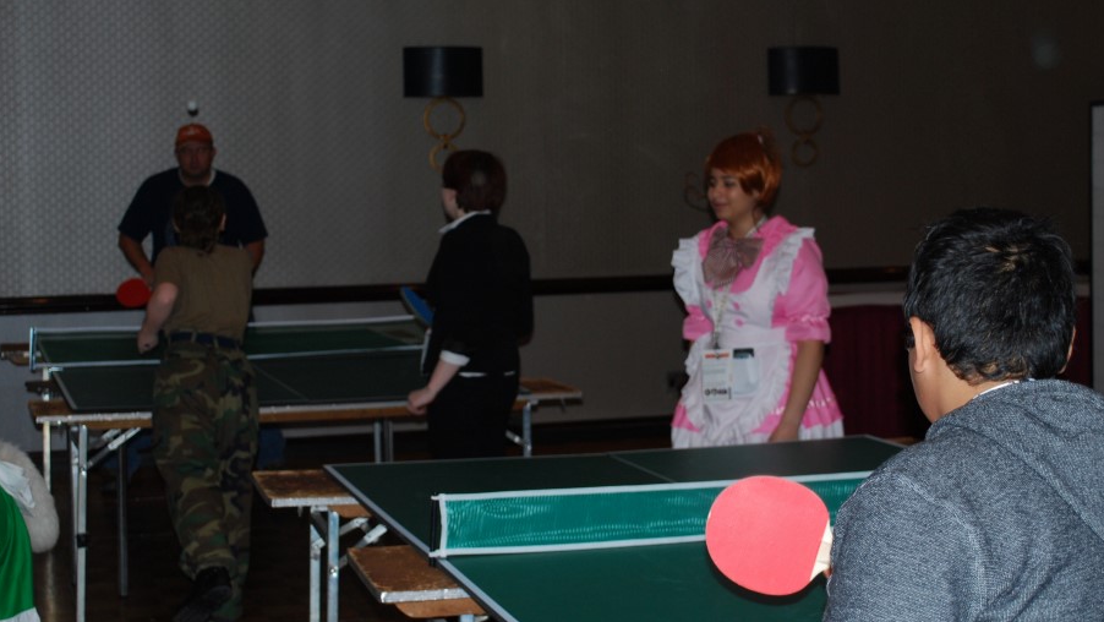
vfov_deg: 17.7
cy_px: 252
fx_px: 1991
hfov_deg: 31.0
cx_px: 598
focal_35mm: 68
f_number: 5
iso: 320
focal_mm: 34
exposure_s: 1/60
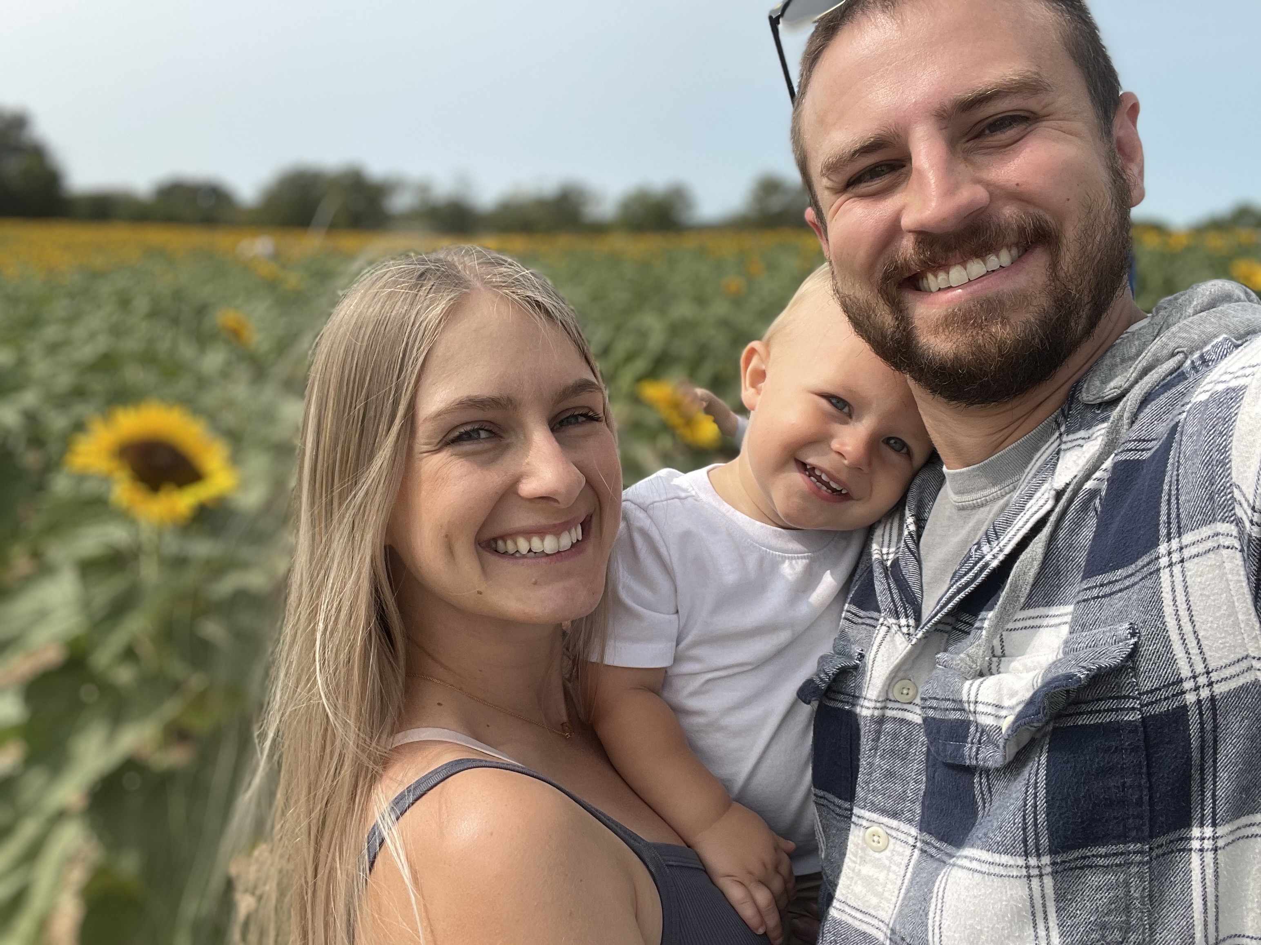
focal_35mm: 30
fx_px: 1093
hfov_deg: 60.0
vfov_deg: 46.8
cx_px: 630
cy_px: 472
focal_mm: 2.71
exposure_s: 1/1348
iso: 32
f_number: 2.2
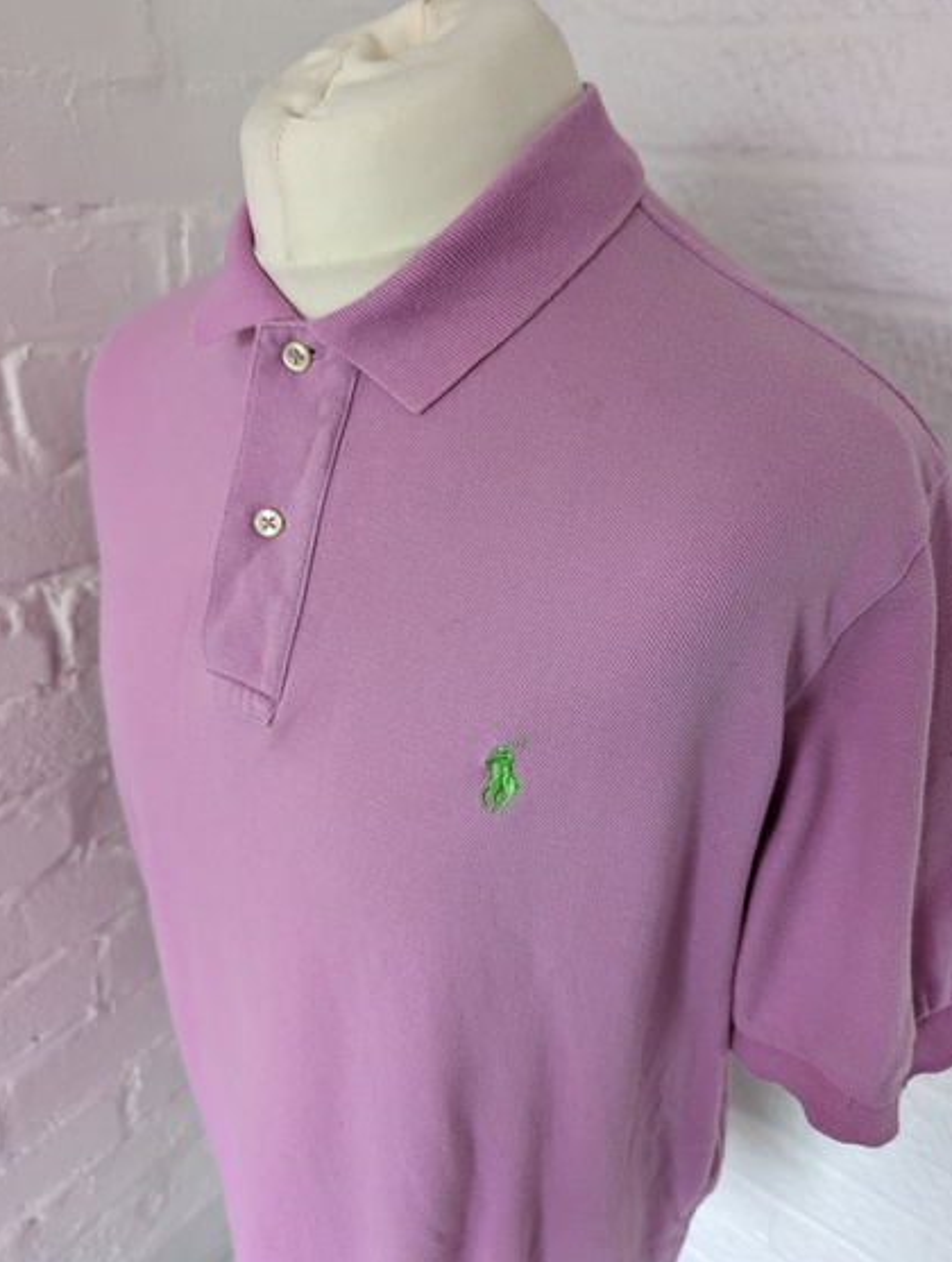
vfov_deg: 69.3
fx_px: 914
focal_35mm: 25
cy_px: 619
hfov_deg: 55.0
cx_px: 484
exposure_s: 1/70.3
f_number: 1.85
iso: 45
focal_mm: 6.81
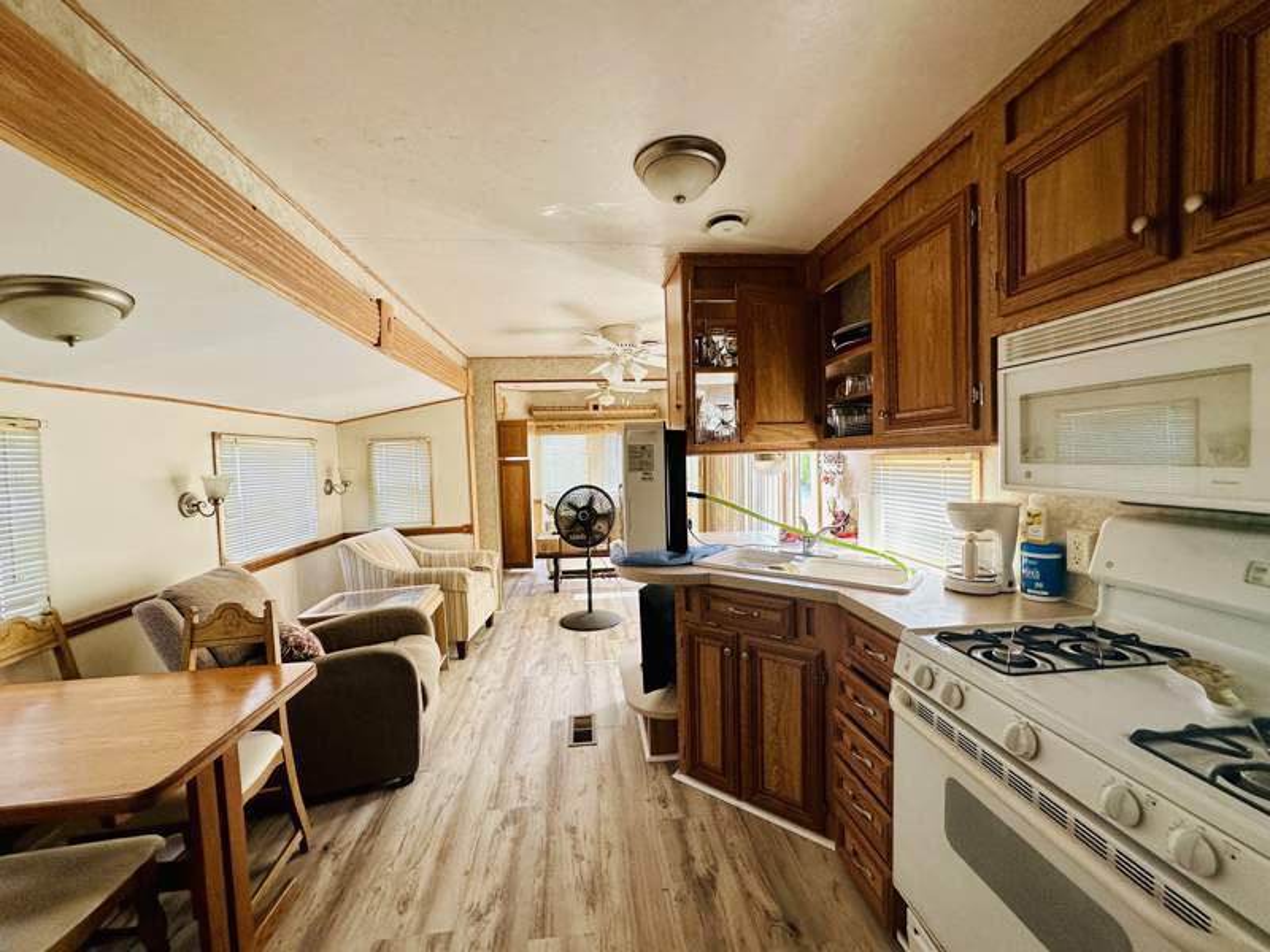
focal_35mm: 14
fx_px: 514
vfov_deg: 85.7
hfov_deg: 102.1
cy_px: 476
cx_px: 635
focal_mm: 2.22
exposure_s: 1/99
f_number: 2.2
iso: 100
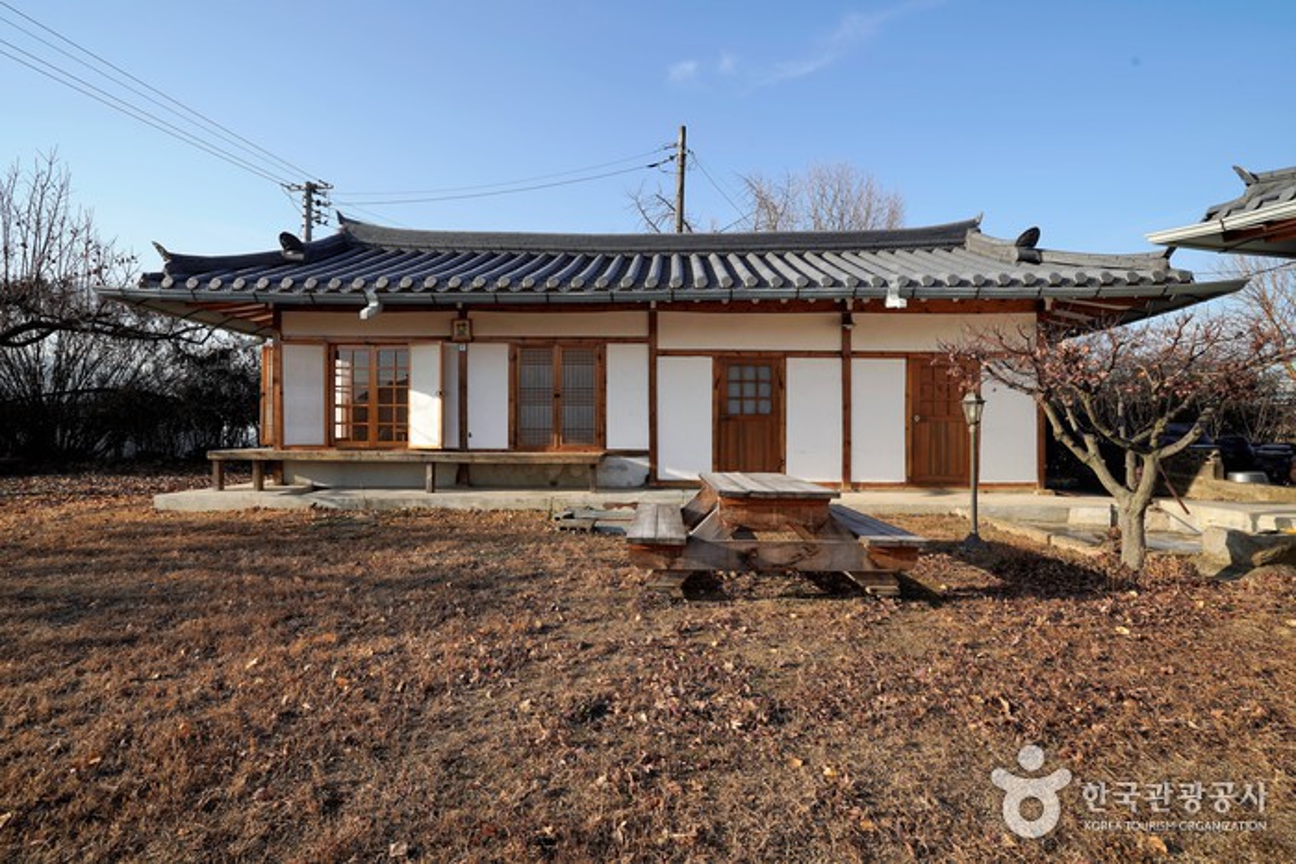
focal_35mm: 16
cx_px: 648
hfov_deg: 96.7
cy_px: 432
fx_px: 576
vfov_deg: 73.7
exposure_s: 1/125
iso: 100
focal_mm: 16
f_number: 11
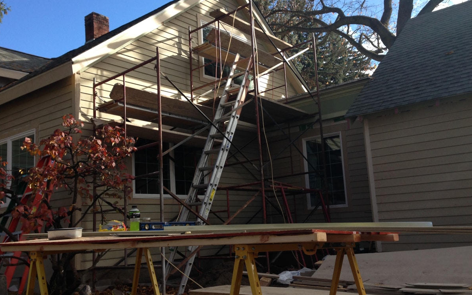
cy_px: 149
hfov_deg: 50.4
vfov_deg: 32.8
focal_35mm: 39
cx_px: 220
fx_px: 502
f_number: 2.4
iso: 50
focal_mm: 4.12
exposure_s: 1/591
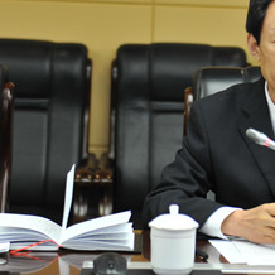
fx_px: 980
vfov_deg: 16.0
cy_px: 120
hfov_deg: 15.6
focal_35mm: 109
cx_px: 285
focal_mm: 56
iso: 800
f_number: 2.8
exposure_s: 1/250
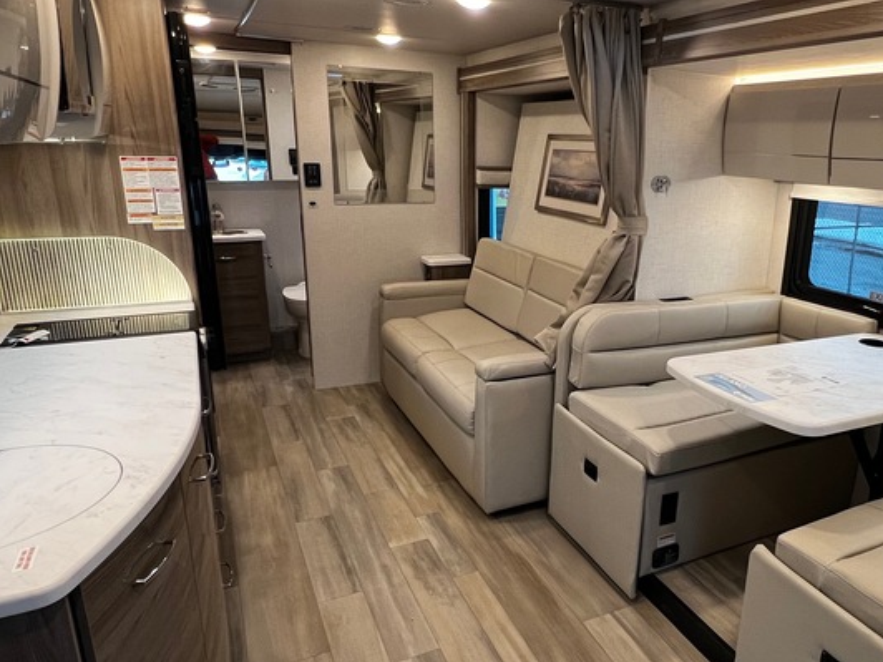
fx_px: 638
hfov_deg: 68.2
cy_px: 343
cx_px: 556
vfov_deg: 54.9
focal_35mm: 25
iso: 250
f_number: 1.8
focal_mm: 1.57
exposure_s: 1/99
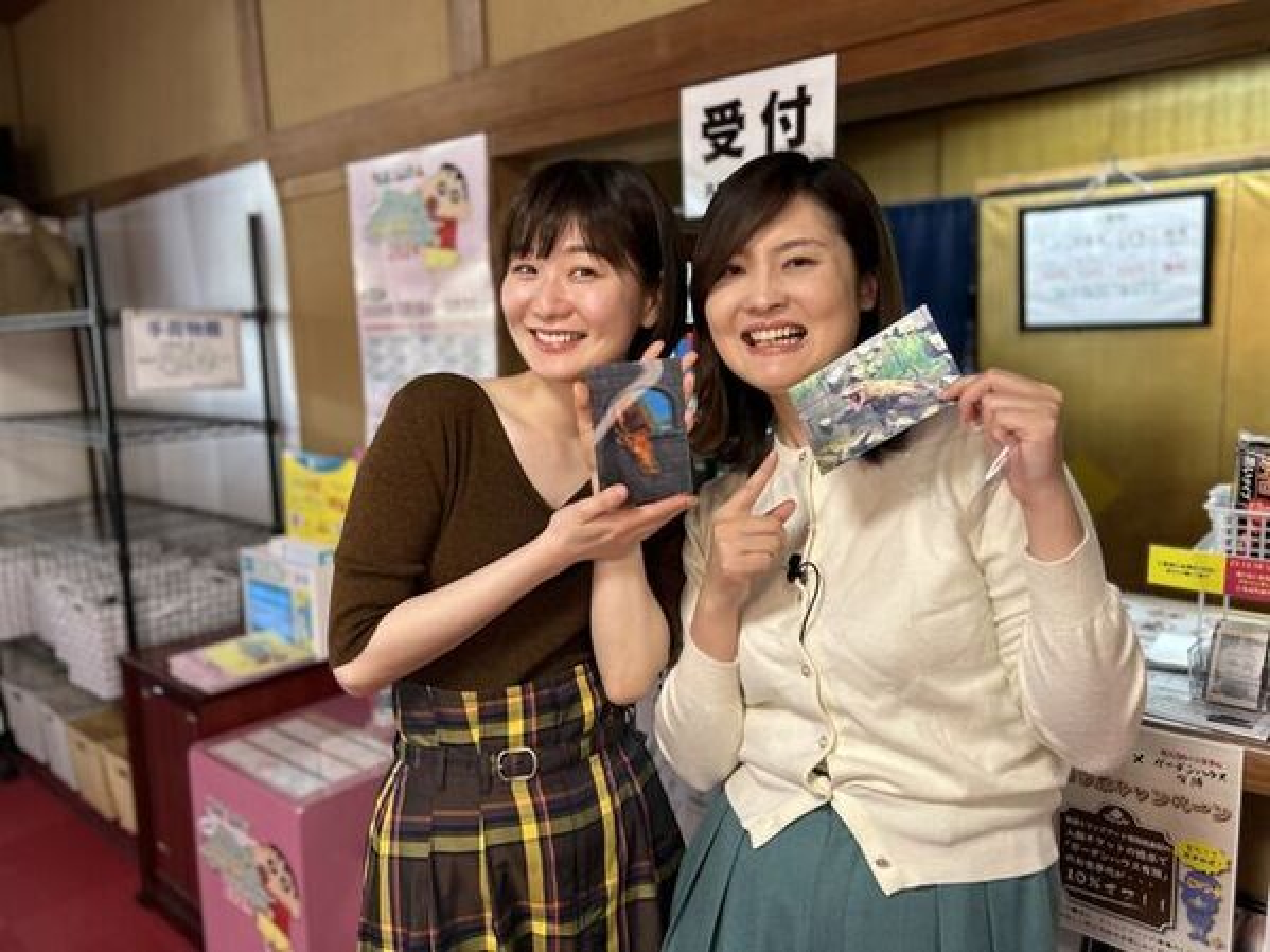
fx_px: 954
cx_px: 635
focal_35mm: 26
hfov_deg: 67.3
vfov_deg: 53.0
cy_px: 476
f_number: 1.5
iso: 125
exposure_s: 1/100
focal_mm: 5.7
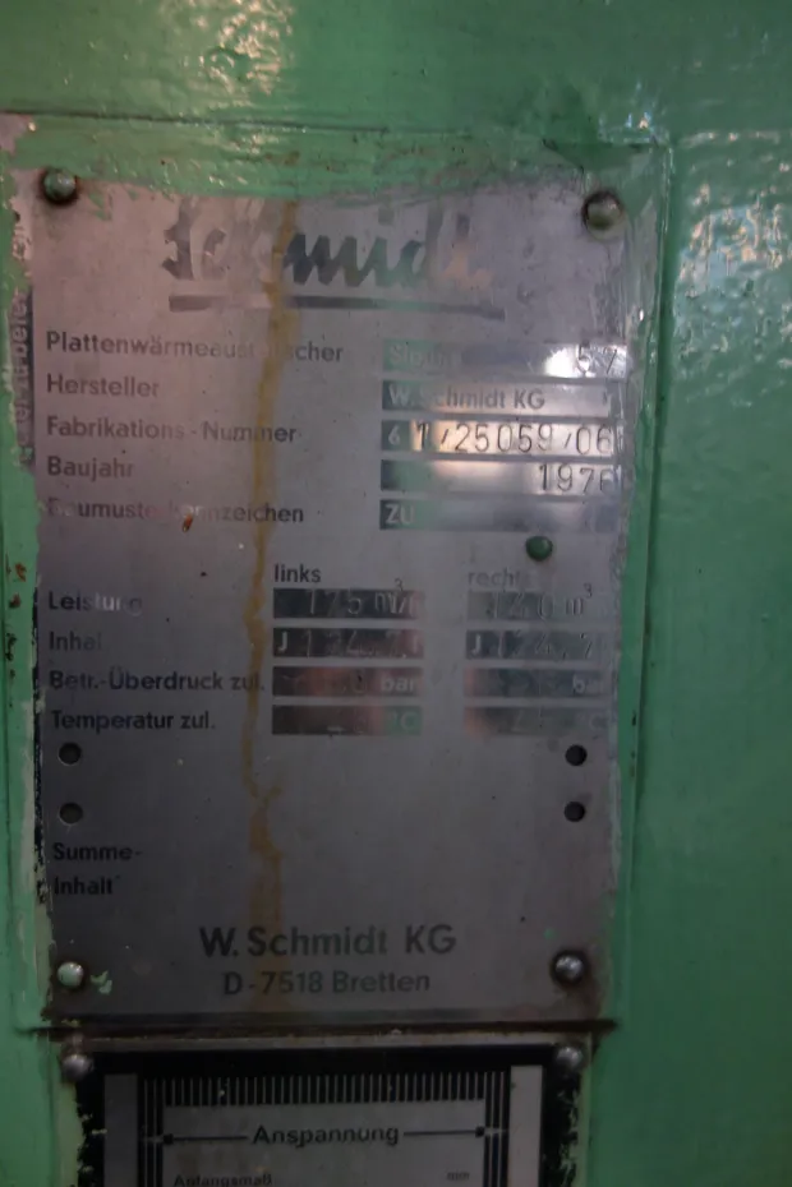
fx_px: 924
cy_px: 594
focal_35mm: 28
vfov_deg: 65.5
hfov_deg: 46.4
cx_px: 396
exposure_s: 1/30
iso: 400
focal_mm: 10.4
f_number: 1.8
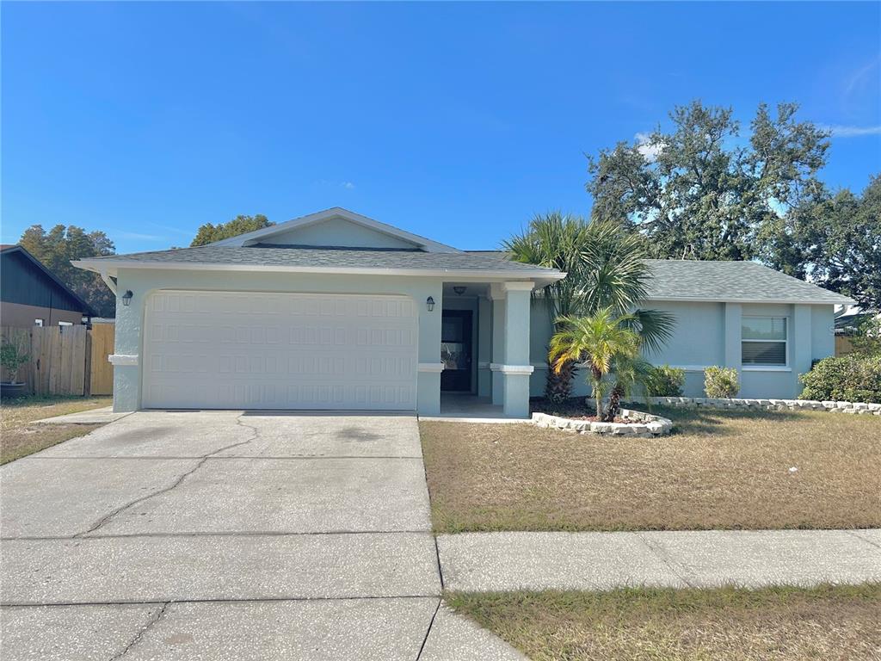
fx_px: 662
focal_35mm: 26
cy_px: 330
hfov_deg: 67.3
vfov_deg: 53.1
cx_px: 440
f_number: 1.5
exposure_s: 1/5076
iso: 50
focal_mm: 5.7
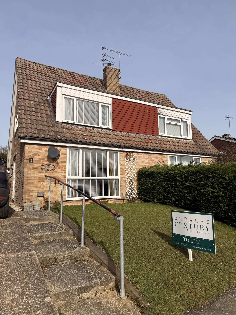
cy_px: 158
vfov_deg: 71.6
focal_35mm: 24
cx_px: 118
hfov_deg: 56.8
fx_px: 218
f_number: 1.78
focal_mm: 6.76
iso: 80
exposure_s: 1/6711
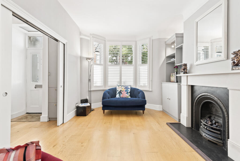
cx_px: 120
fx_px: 107
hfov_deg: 96.7
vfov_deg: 73.8
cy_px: 80
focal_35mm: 16
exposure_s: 1/1.25
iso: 140
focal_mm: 16
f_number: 10
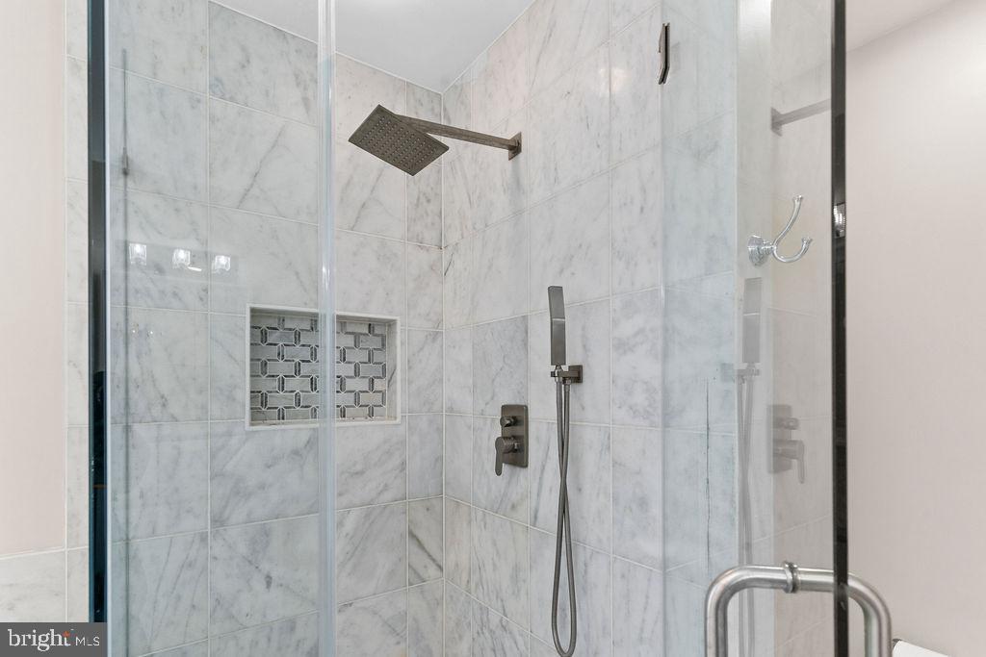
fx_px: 466
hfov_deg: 93.3
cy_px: 328
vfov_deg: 70.5
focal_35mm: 17
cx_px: 493
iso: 800
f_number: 9
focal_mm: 17
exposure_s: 1/25
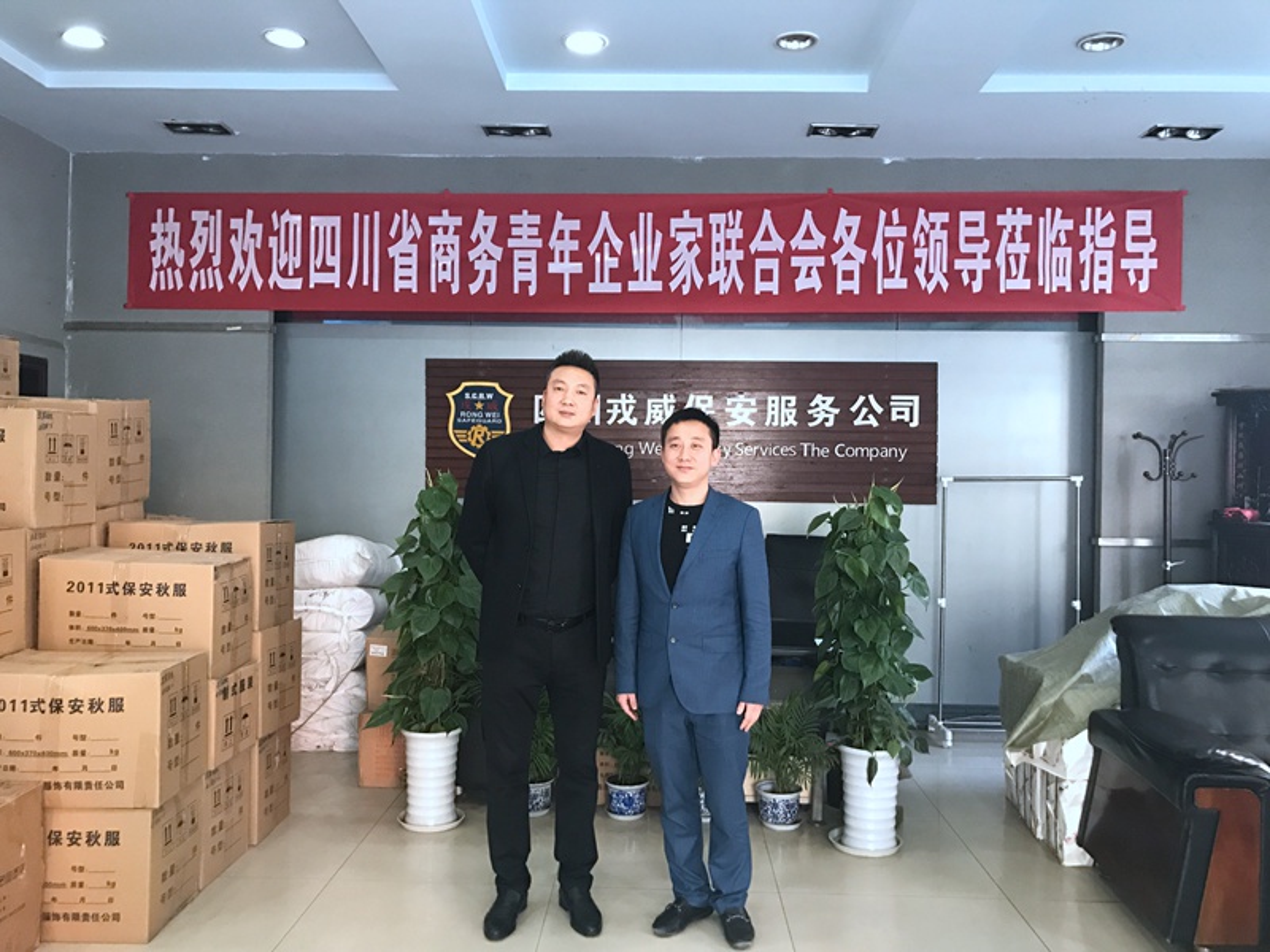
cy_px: 476
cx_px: 635
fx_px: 1027
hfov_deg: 63.4
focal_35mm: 28
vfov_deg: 49.7
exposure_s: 1/17
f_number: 1.8
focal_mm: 3.99
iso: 64
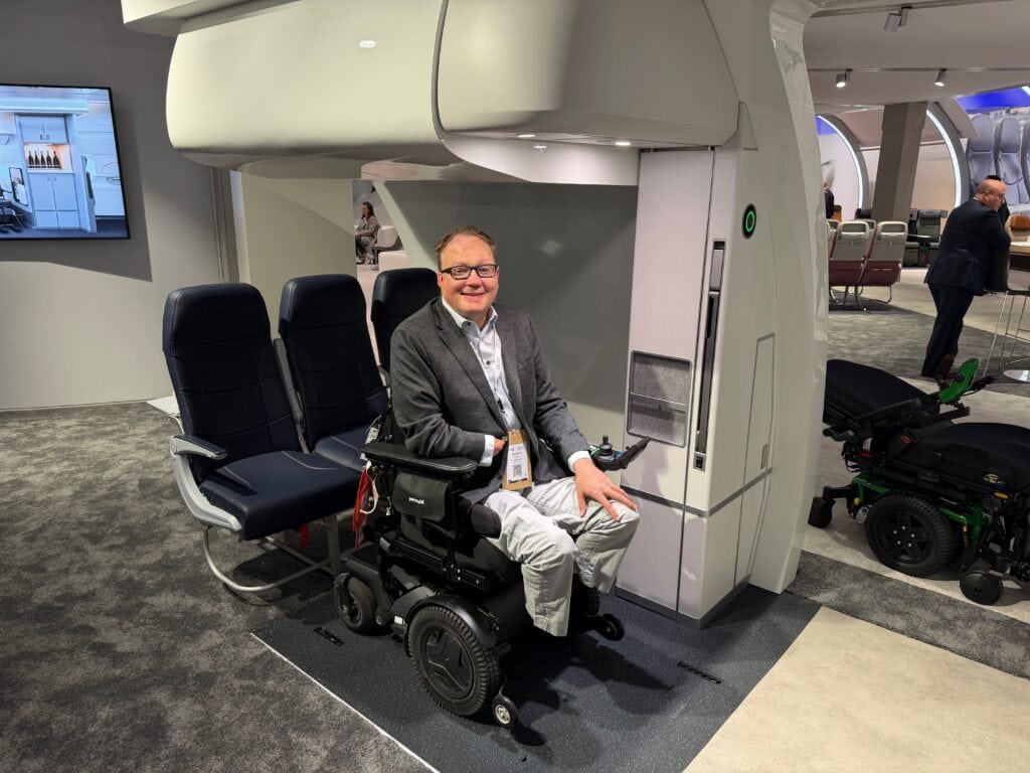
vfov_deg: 56.8
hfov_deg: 71.6
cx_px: 515
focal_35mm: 24
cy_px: 386
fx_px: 714
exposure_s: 1/100
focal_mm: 6.76
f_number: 1.78
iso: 125
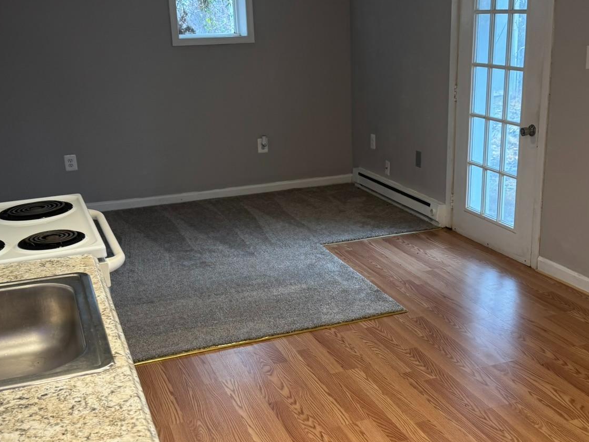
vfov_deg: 32.9
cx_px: 299
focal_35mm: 44
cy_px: 226
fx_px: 749
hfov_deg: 42.9
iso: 125
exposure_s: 1/60
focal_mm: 6.76
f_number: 1.78
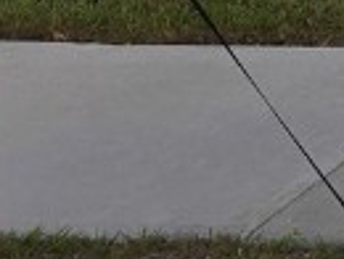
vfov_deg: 6.9
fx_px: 1802
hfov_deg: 8.6
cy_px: -661
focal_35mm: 181
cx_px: 1119
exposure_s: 1/192
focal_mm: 6.3
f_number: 1.7
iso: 12
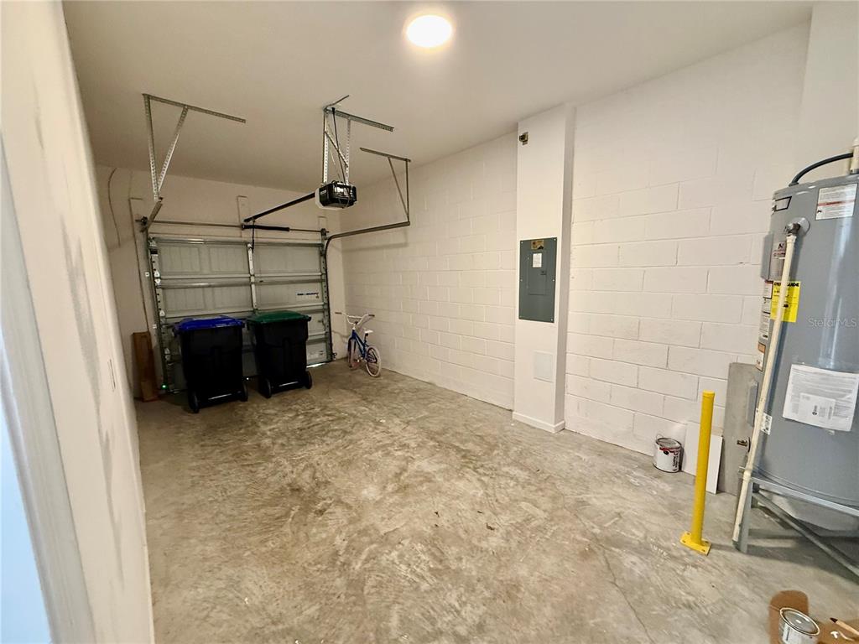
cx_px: 430
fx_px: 347
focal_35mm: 14
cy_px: 322
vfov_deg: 85.7
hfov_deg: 102.1
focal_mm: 2.22
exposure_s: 1/60
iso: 400
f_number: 2.2
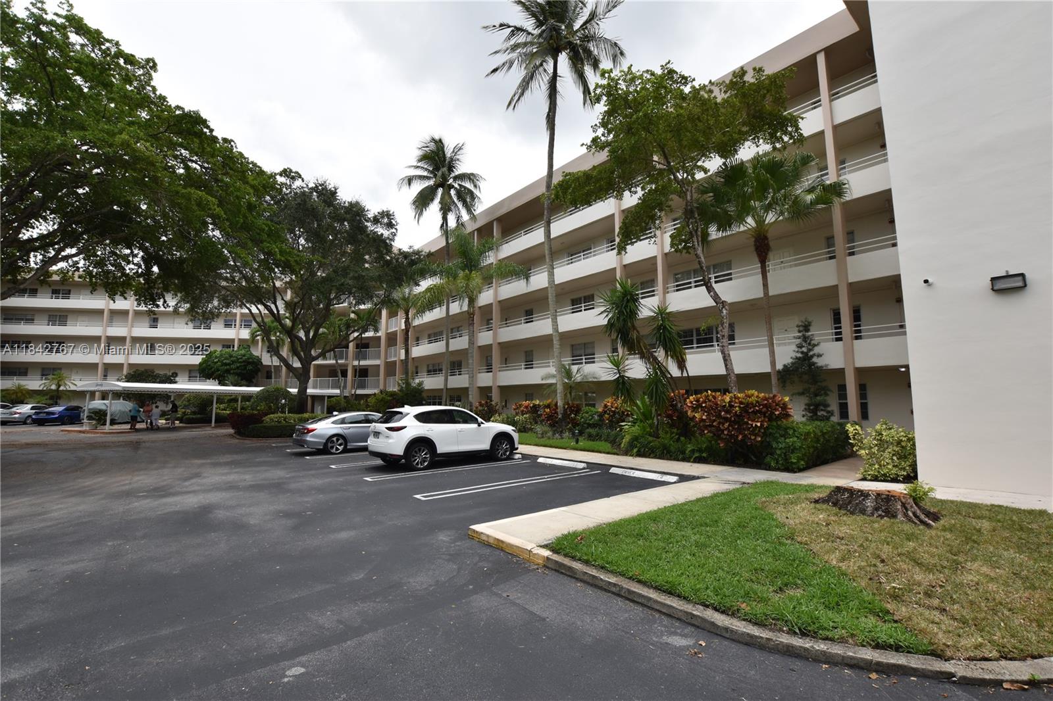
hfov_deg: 100.4
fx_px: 439
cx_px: 526
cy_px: 350
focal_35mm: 15
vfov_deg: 77.3
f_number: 8
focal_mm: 10
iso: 200
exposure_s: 1/400
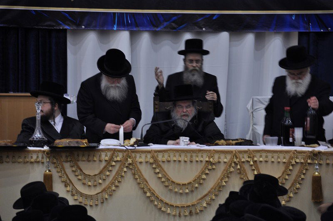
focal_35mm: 262
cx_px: 166
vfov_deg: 5.2
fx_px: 2425
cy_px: 110
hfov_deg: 7.9
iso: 320
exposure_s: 1/30
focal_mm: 175
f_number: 5.6
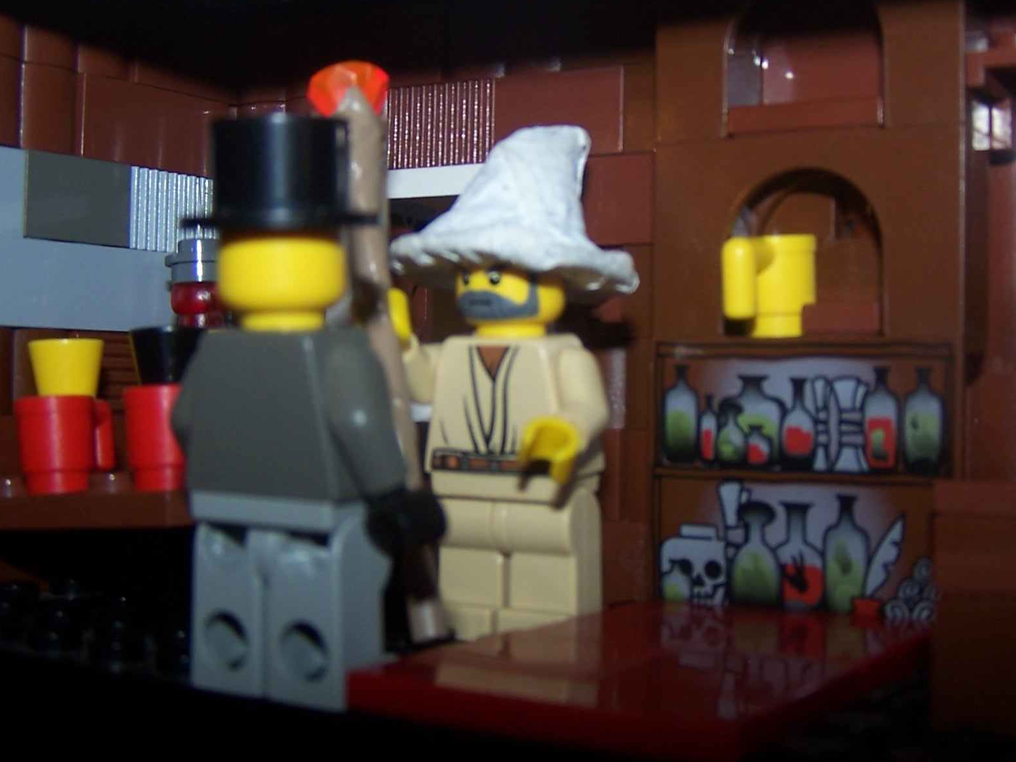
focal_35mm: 56
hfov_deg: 34.3
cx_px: 590
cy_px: 357
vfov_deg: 26.1
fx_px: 1644
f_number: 2.8
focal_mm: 6.3
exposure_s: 1/60
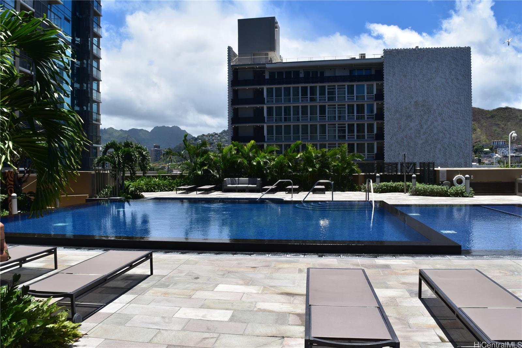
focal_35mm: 27
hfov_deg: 67.4
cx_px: 261
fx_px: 391
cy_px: 174
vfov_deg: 47.9
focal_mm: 18
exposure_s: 1/500
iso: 360
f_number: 11
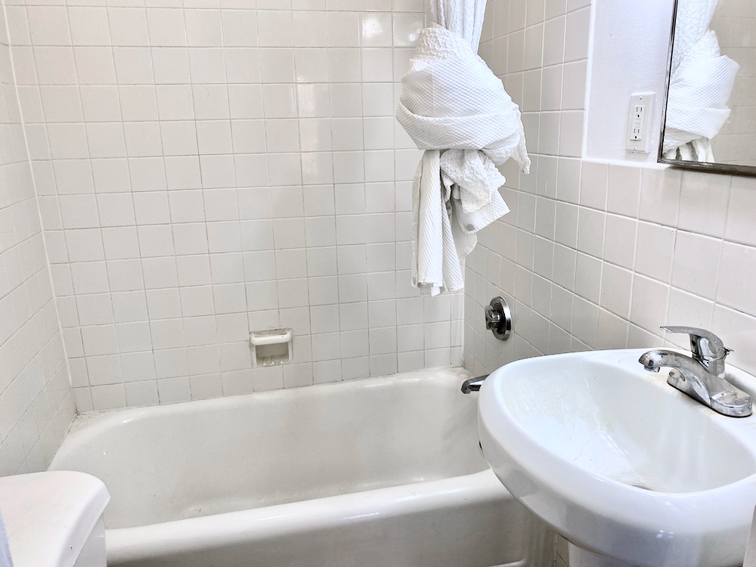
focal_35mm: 26
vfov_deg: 53.1
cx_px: 378
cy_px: 284
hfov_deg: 67.3
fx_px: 568
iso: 80
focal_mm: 4.25
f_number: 1.8
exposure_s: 1/120
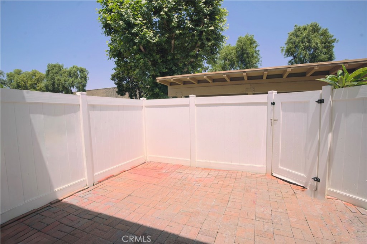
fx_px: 173
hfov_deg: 93.3
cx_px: 184
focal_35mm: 17
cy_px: 122
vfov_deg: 70.4
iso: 125
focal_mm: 17
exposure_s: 1/1000
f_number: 8
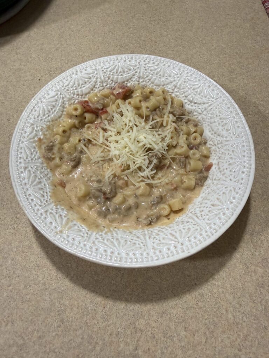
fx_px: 249
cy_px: 179
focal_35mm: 24
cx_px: 134
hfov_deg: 56.8
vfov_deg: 71.6
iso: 200
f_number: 2.2
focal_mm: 2.22
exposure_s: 1/120
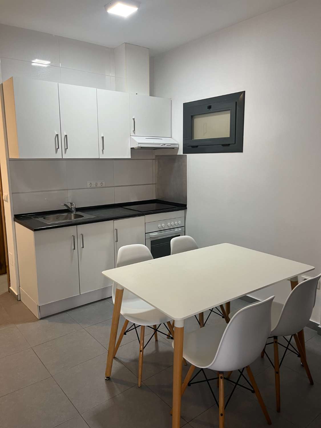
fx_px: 321
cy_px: 214
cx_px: 160
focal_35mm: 26
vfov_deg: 67.3
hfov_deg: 53.1
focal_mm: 5.1
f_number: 1.6
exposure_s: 1/50
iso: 100
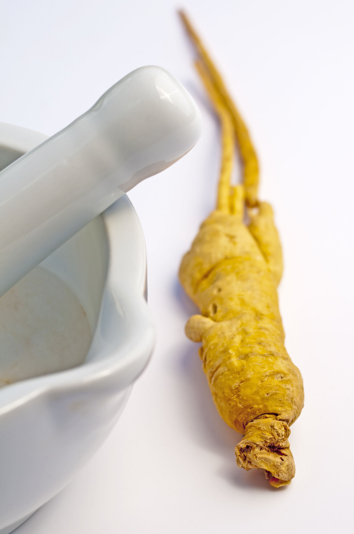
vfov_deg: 19.5
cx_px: 177
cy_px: 267
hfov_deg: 13.0
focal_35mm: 105
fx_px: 1553
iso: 100
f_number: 8
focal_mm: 70
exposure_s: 1/400
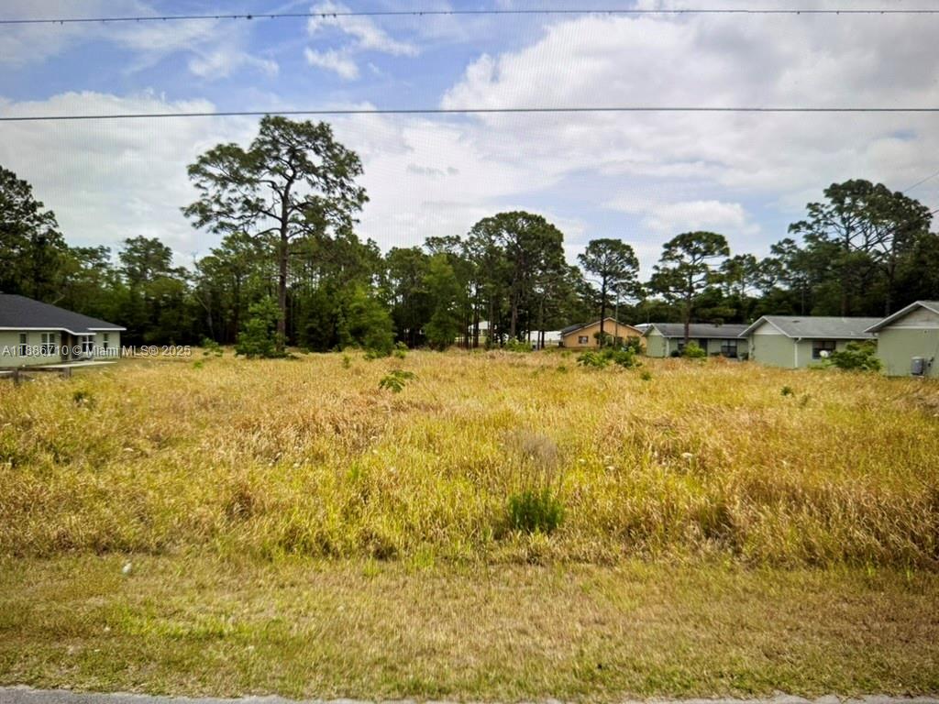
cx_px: 470
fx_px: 651
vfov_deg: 56.8
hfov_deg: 71.6
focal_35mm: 24
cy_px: 352
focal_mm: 6.76
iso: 50
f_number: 1.78
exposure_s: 1/141
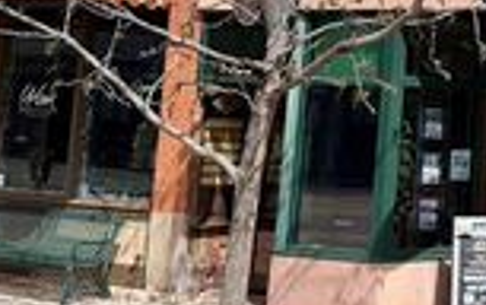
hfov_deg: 22.7
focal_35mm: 83
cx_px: 600
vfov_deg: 15.4
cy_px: -27
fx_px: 1101
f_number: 1.78
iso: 80
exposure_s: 1/4673
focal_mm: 6.76
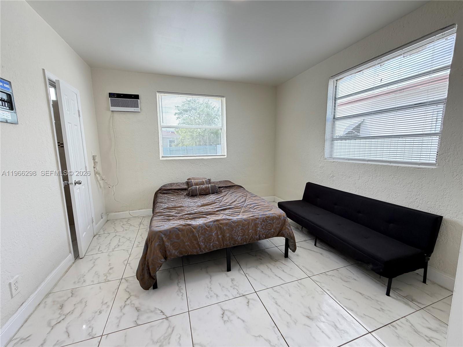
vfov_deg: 85.7
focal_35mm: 14
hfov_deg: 102.1
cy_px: 174
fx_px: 187
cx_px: 232
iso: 125
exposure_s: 1/120
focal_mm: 2.22
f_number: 2.2
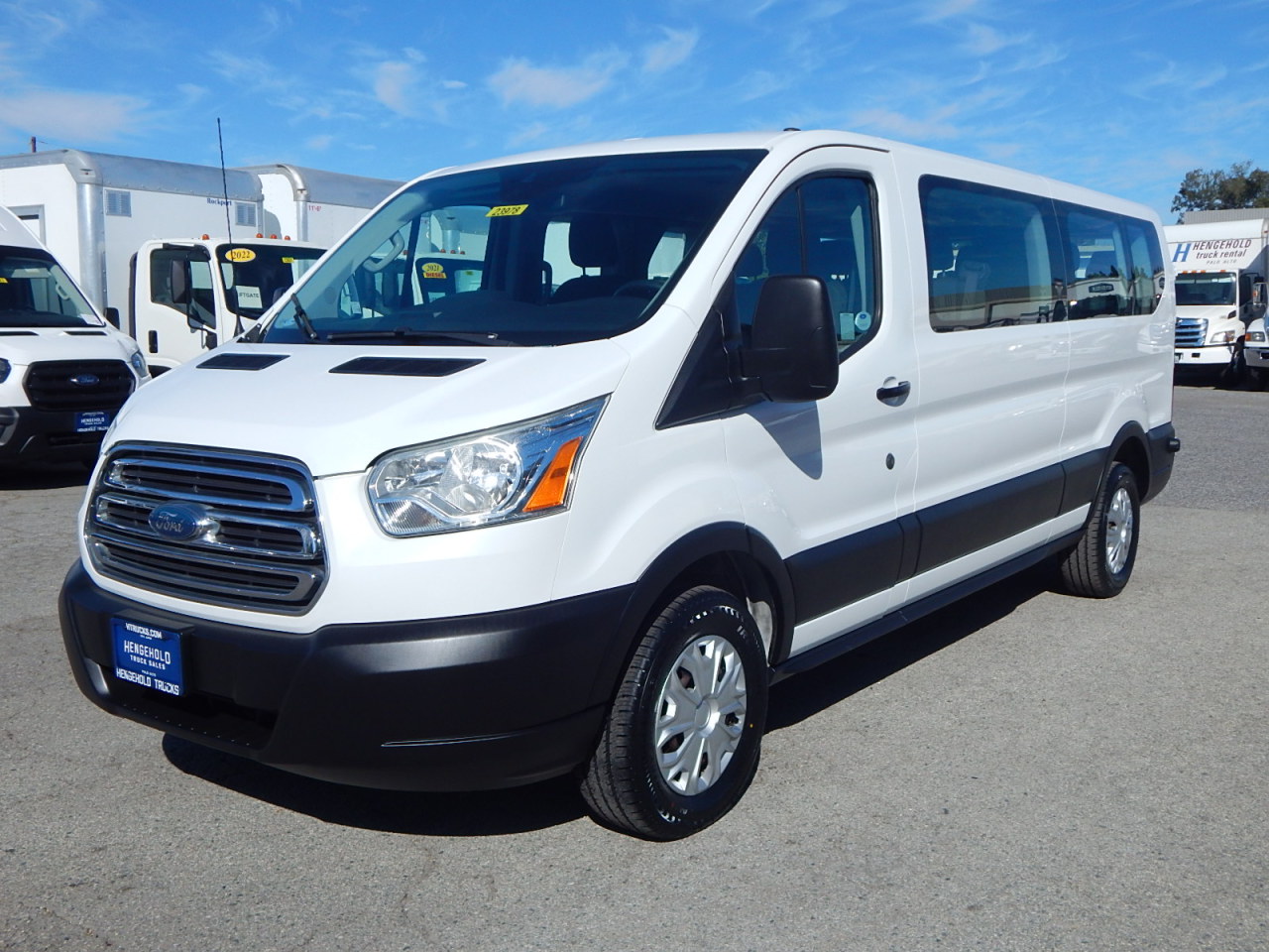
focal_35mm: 34
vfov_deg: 41.8
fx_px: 1246
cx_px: 634
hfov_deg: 54.0
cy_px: 476
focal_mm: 6.1
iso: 125
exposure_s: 1/1000
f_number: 6.7
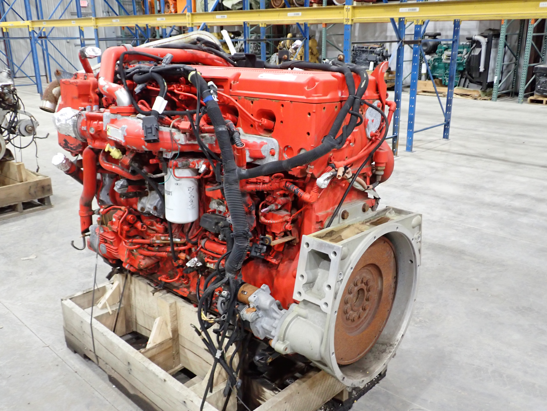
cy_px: 206
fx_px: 506
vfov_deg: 44.2
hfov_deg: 56.8
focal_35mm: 32
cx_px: 274
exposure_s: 1/30
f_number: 2.4
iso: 500
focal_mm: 5.79
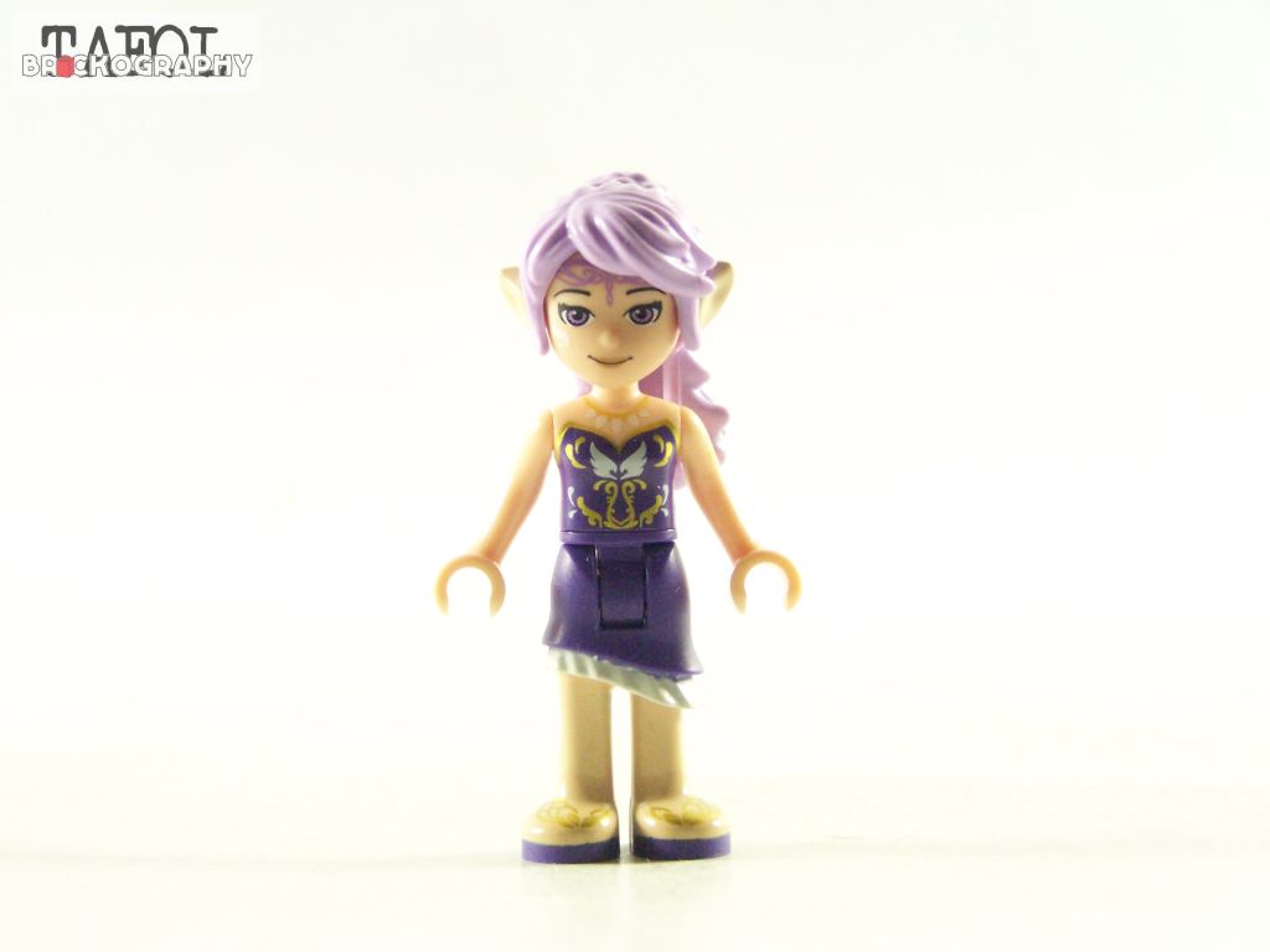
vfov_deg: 19.6
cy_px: 476
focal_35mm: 75
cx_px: 635
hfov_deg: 26.0
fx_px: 2752
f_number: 3.2
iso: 400
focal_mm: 12.4
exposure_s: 1/60
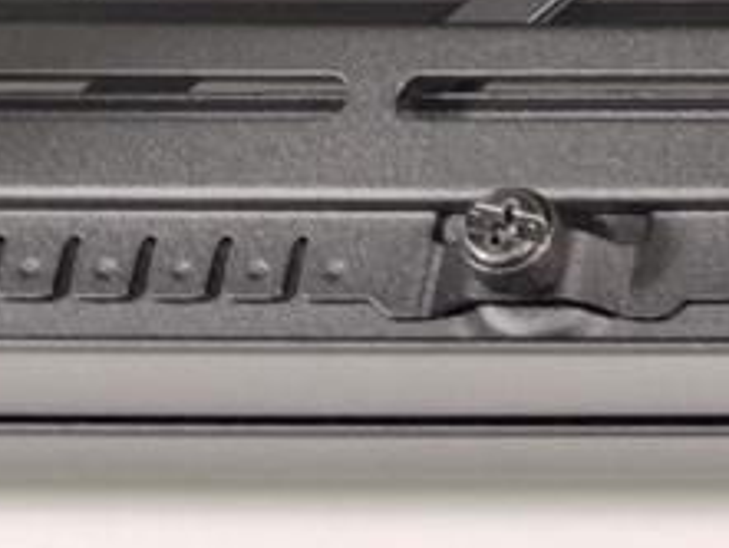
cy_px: -596
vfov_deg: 8.6
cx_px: 1577
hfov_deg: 10.8
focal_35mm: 163
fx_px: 3435
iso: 532
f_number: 1.85
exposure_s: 1/17
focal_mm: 6.78
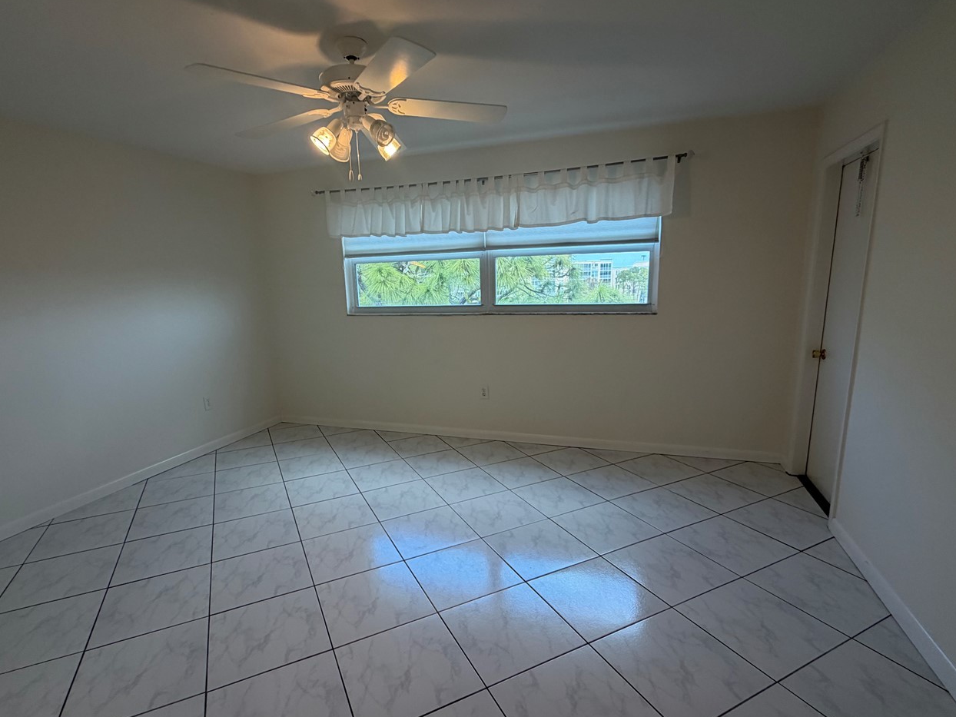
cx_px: 467
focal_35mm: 18
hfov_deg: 87.7
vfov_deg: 71.5
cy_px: 377
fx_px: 497
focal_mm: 2.22
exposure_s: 1/120
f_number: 2.2
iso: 125
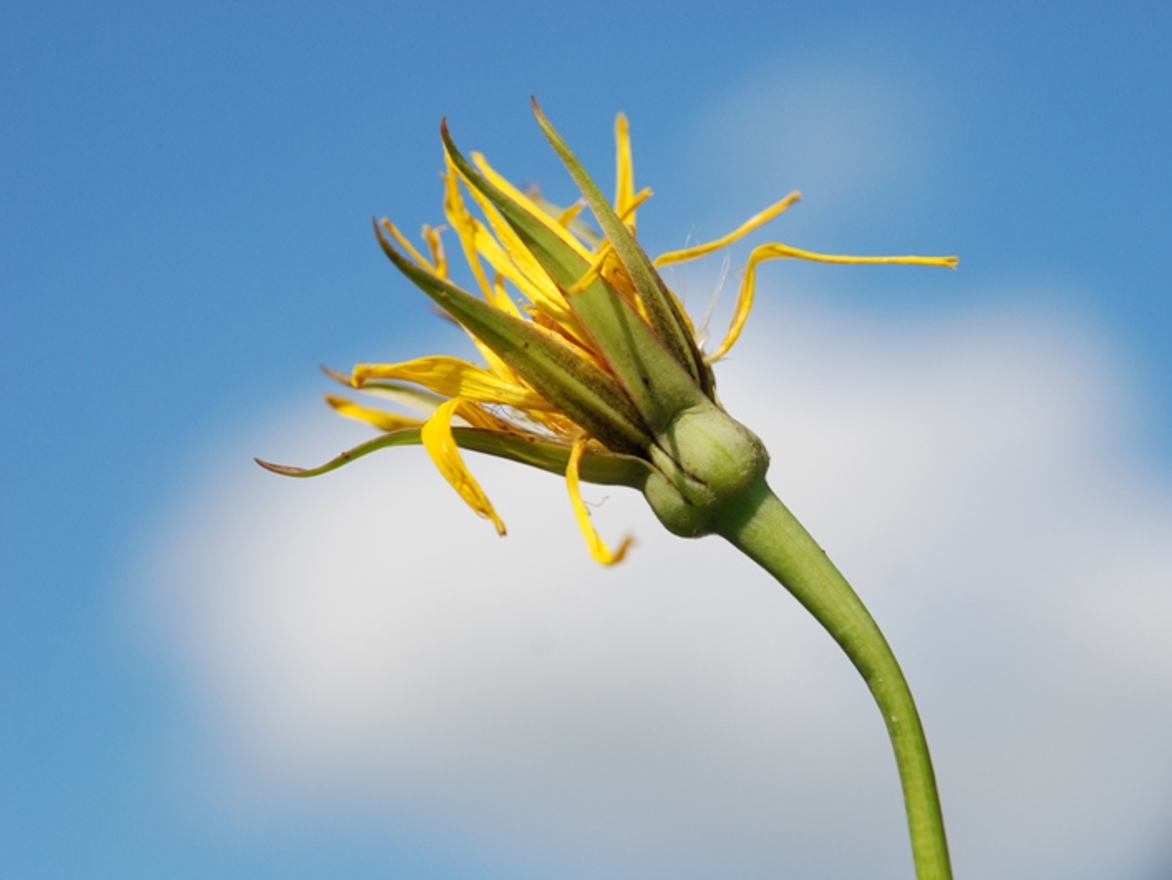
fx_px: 3320
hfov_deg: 20.0
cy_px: 439
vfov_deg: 15.1
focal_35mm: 98
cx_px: 627
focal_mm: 60
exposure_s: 1/2000
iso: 400
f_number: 6.3
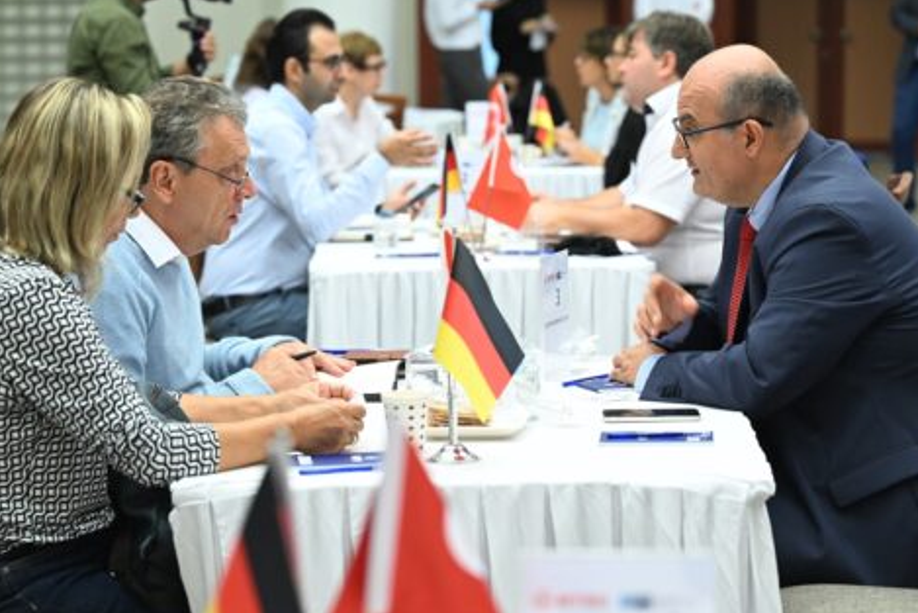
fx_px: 2398
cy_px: 213
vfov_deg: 14.5
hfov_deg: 21.7
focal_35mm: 94
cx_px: 423
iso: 1600
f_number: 3.2
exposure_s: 1/100
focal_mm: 70
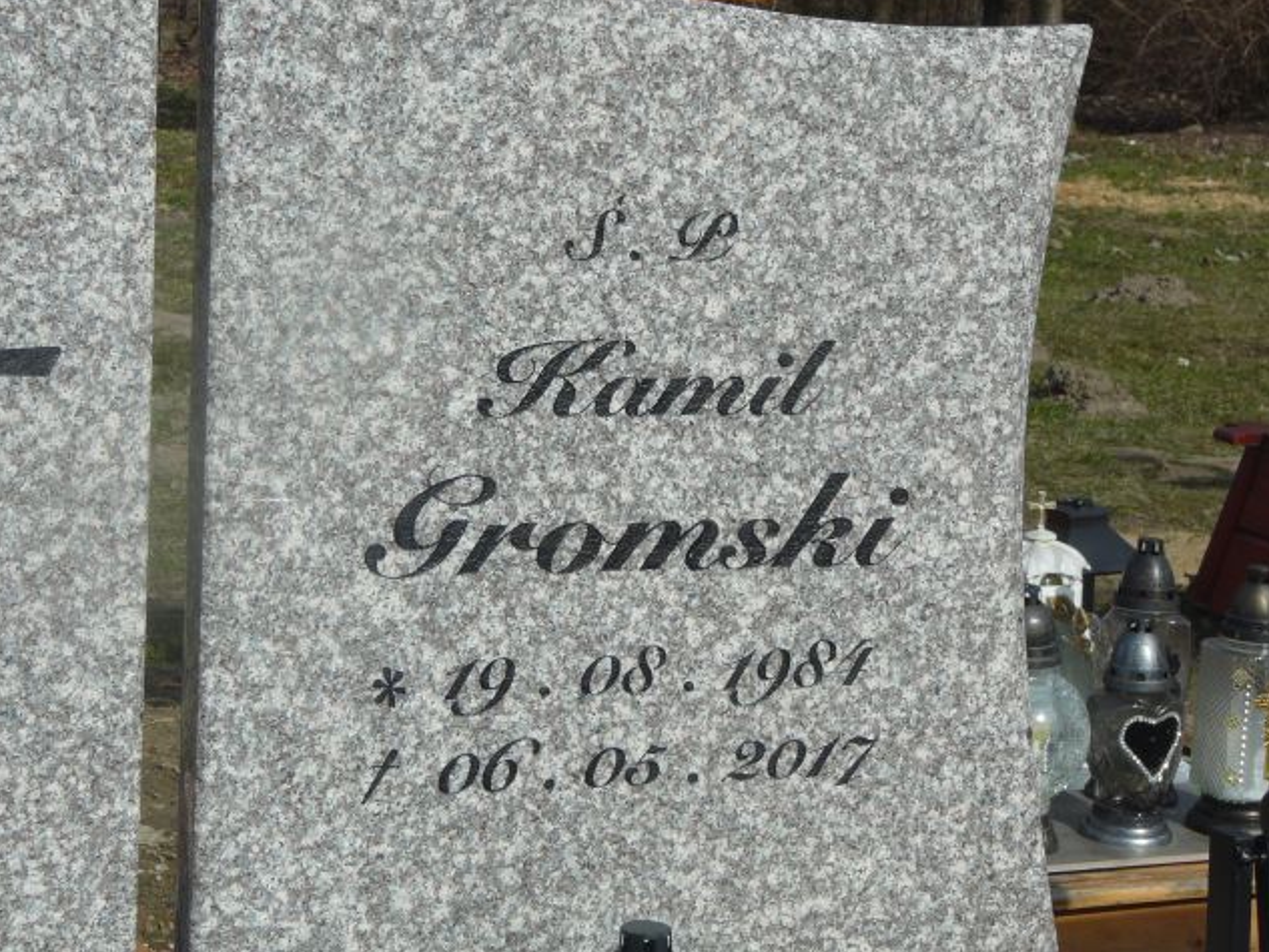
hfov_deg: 20.4
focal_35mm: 96
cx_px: 636
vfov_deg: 15.4
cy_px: 475
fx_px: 3520
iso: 80
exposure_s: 1/500
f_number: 6.3
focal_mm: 14.1
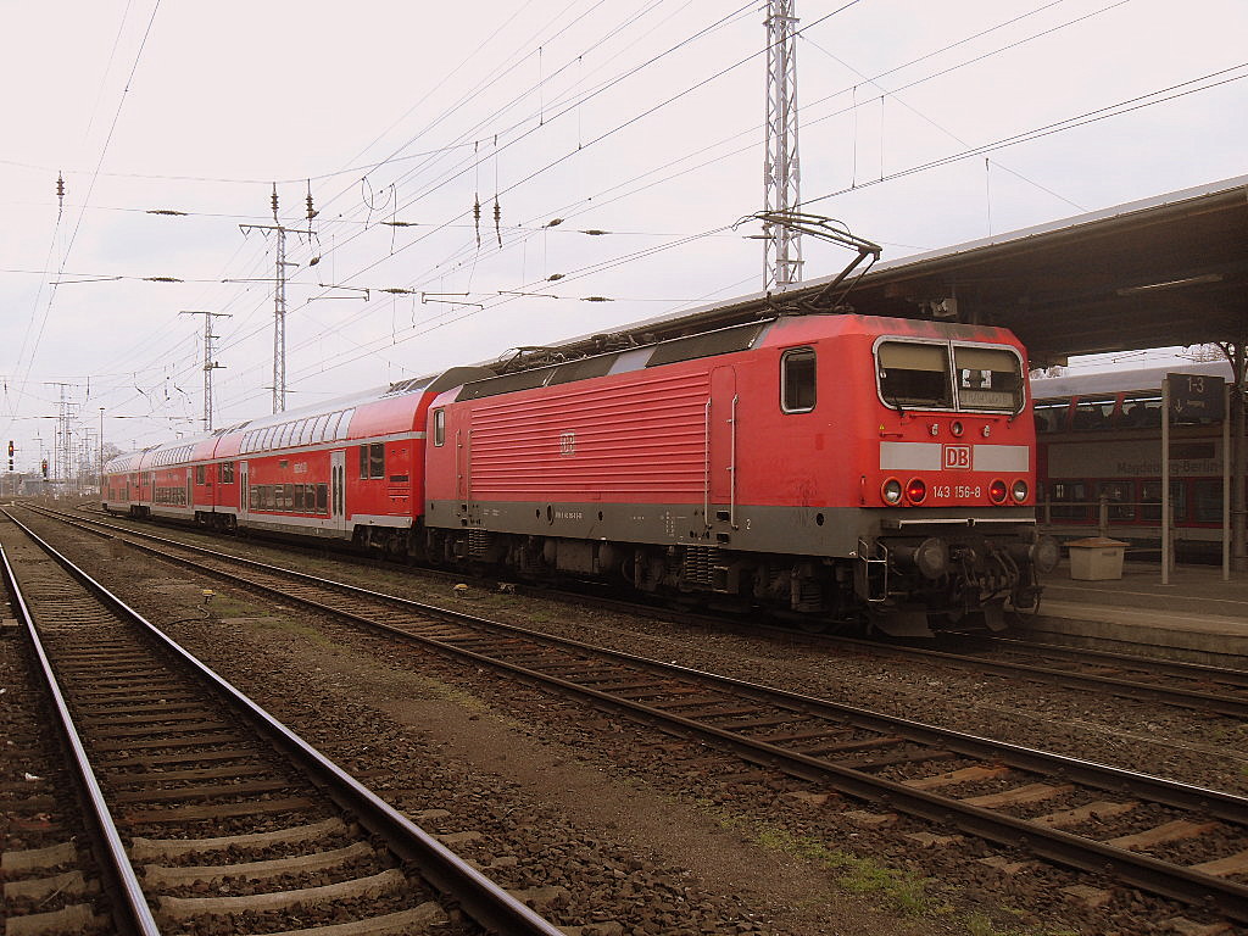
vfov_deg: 41.8
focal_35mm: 34
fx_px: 1226
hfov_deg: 54.0
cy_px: 468
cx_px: 624
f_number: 2.8
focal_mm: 6.3
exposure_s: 1/250
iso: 80
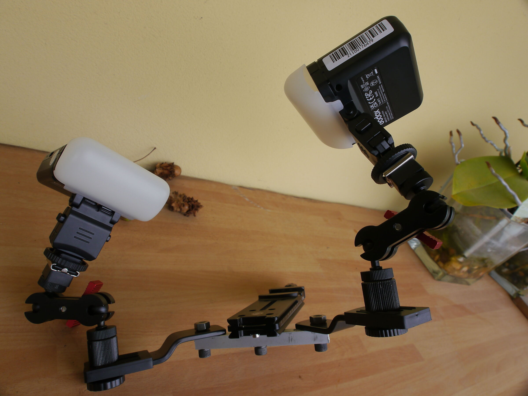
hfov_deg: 71.6
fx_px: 366
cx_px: 264
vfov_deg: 56.8
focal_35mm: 24
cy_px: 198
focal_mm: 12
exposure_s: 1/60
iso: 160
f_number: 7.1
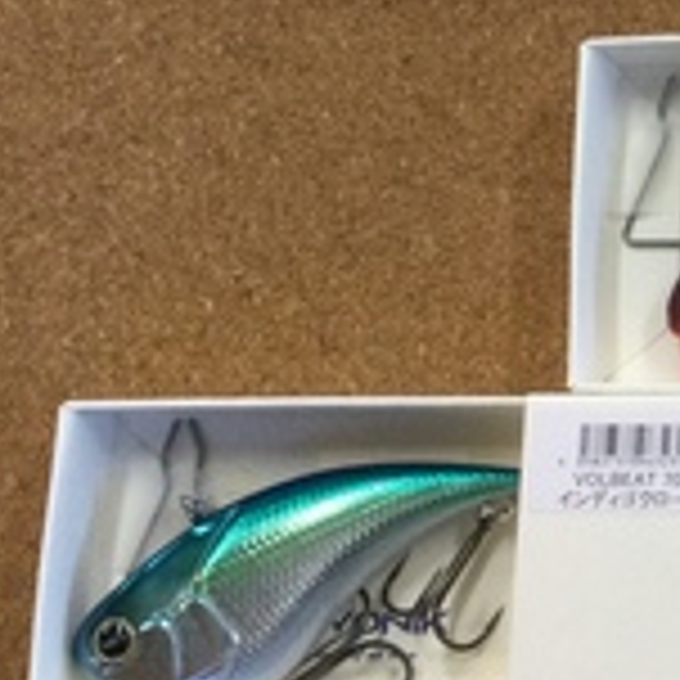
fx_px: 2422
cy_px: -36
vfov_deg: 15.6
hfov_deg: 14.7
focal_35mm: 109
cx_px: 1067
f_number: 2.4
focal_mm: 3.3
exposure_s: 1/30
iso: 32
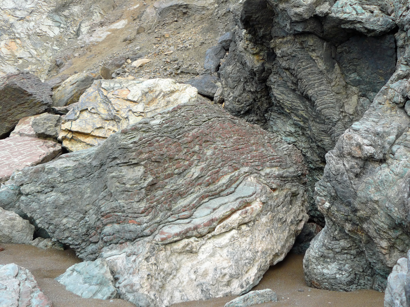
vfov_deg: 27.5
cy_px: 154
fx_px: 628
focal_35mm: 53
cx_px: 205
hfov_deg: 36.2
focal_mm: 8.8
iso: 100
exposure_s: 1/100
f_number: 3.2
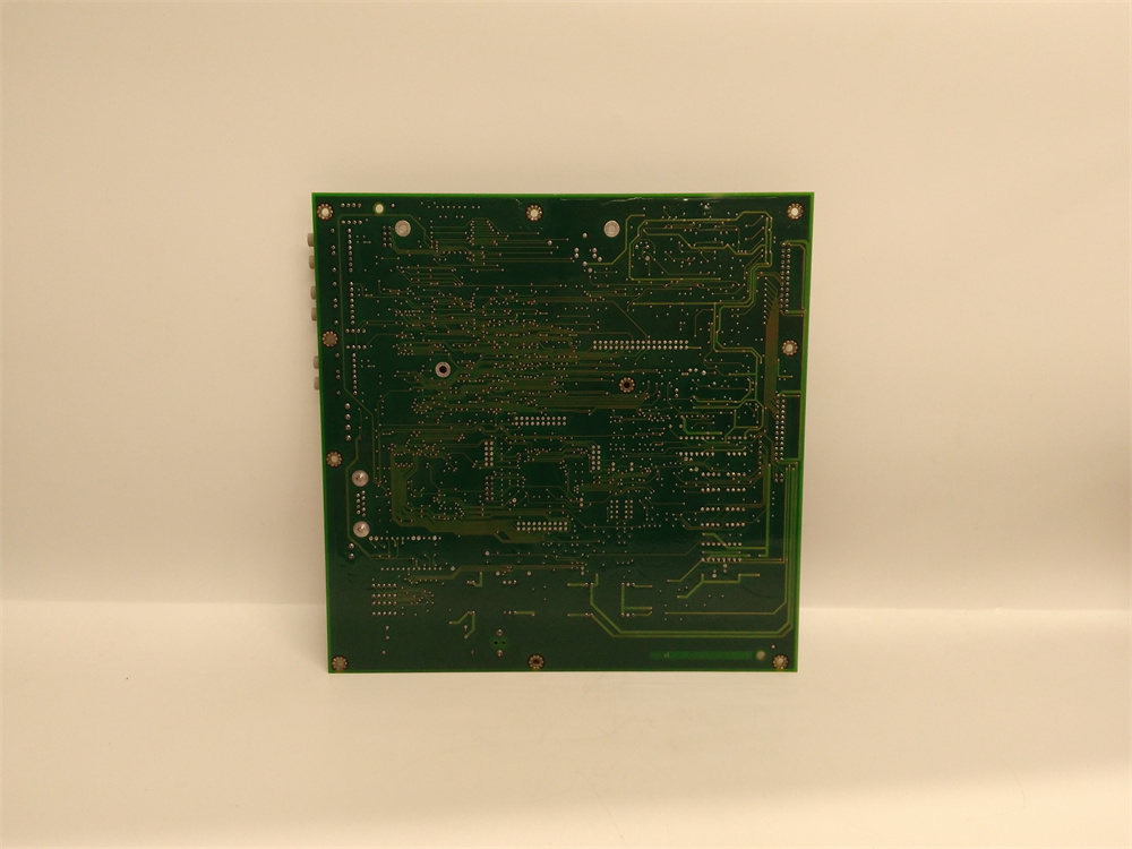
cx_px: 566
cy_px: 424
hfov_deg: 65.3
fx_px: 883
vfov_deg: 51.4
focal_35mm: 27
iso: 144
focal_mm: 3.79
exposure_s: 1/33
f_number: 2
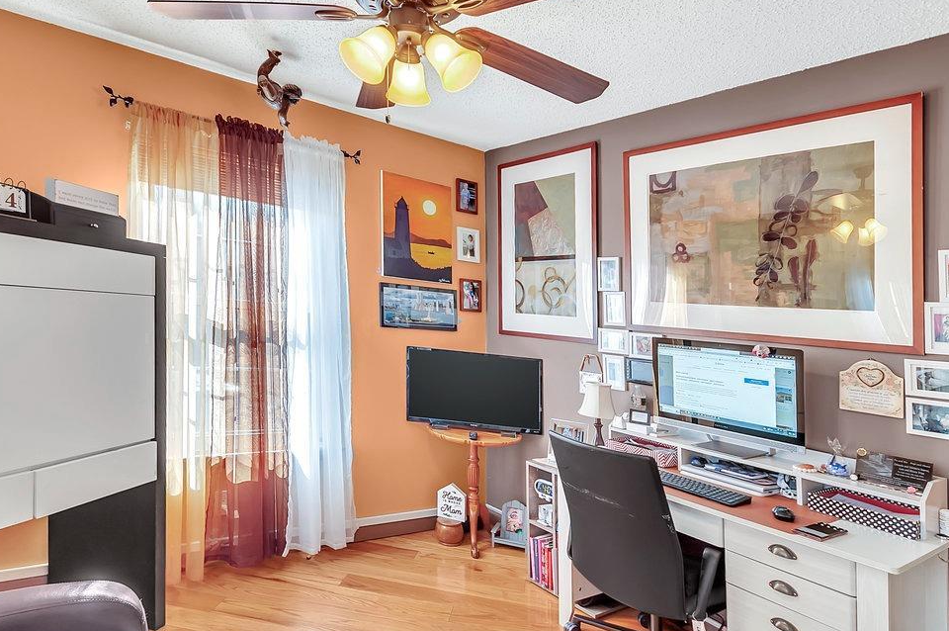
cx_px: 477
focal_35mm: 20
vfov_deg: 61.7
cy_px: 284
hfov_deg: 84.0
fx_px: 527
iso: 250
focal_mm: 10
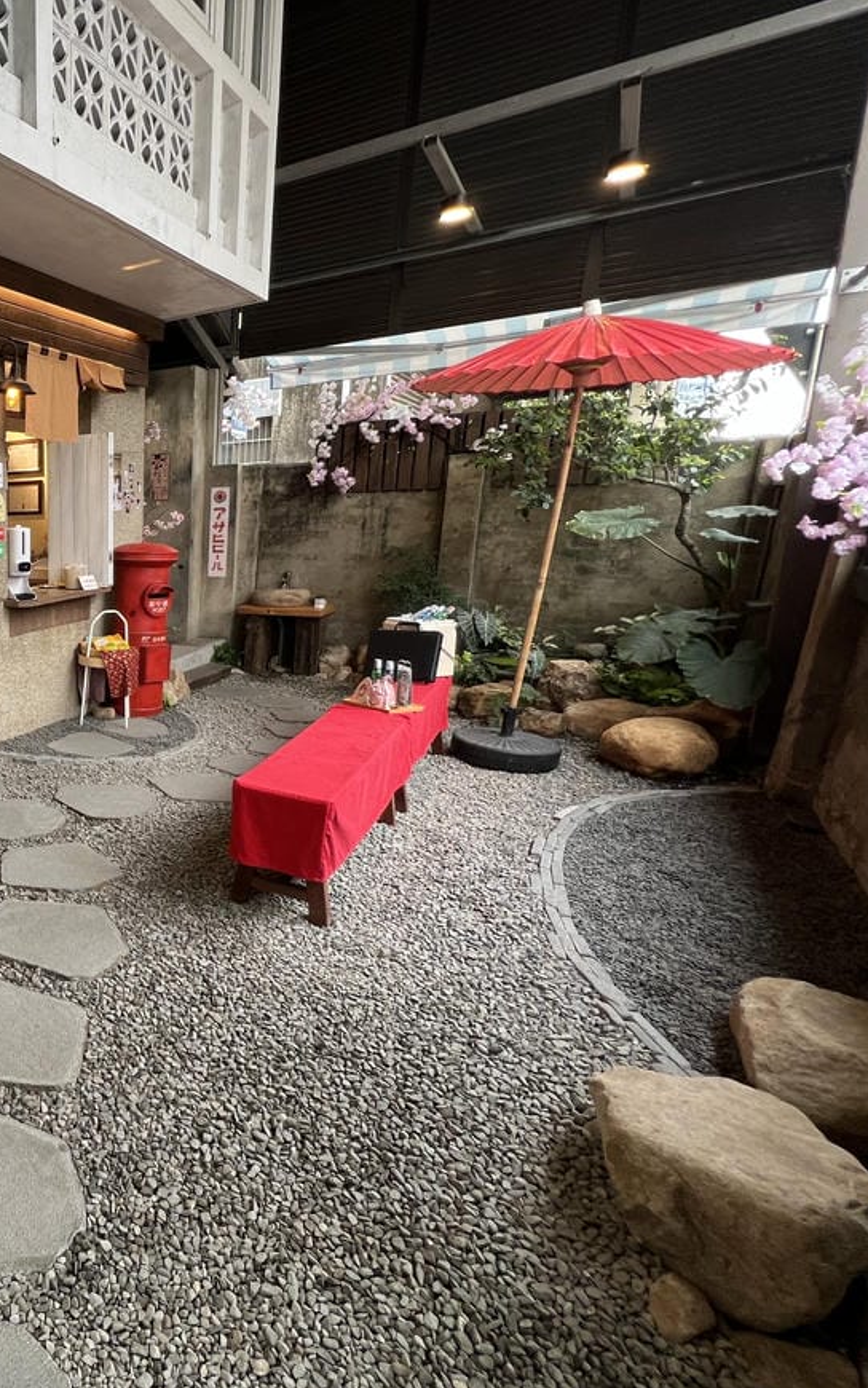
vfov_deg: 88.0
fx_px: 719
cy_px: 691
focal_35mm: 19
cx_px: -49
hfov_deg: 48.0
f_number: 1.8
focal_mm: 1.57
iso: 64
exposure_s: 1/120
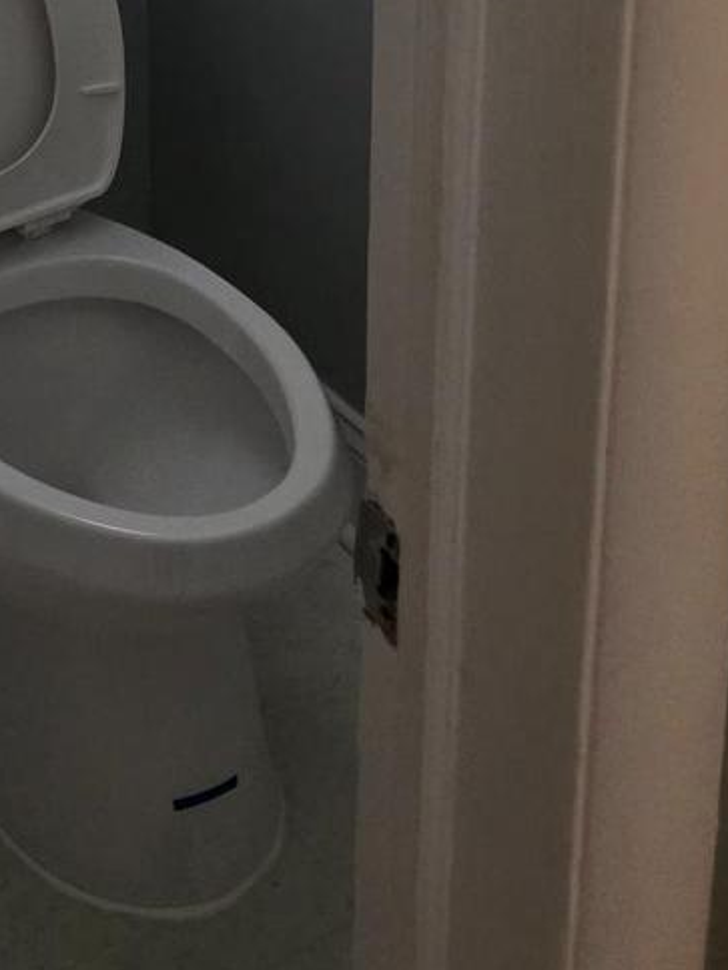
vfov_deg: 23.2
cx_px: -148
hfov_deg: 19.0
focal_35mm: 73
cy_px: -339
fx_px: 2047
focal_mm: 6.3
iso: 1250
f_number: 1.7
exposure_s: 1/120
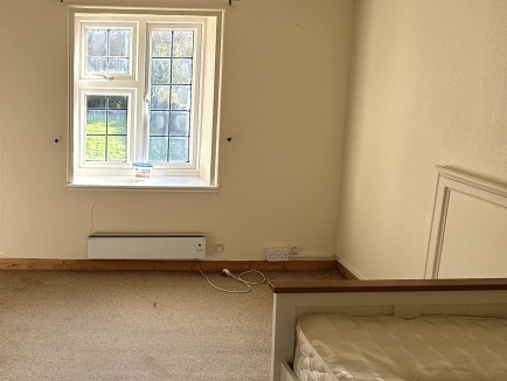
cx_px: 96
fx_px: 484
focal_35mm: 33
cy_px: 113
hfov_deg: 51.6
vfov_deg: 42.1
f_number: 2.2
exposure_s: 1/99
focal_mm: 2.22
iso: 40
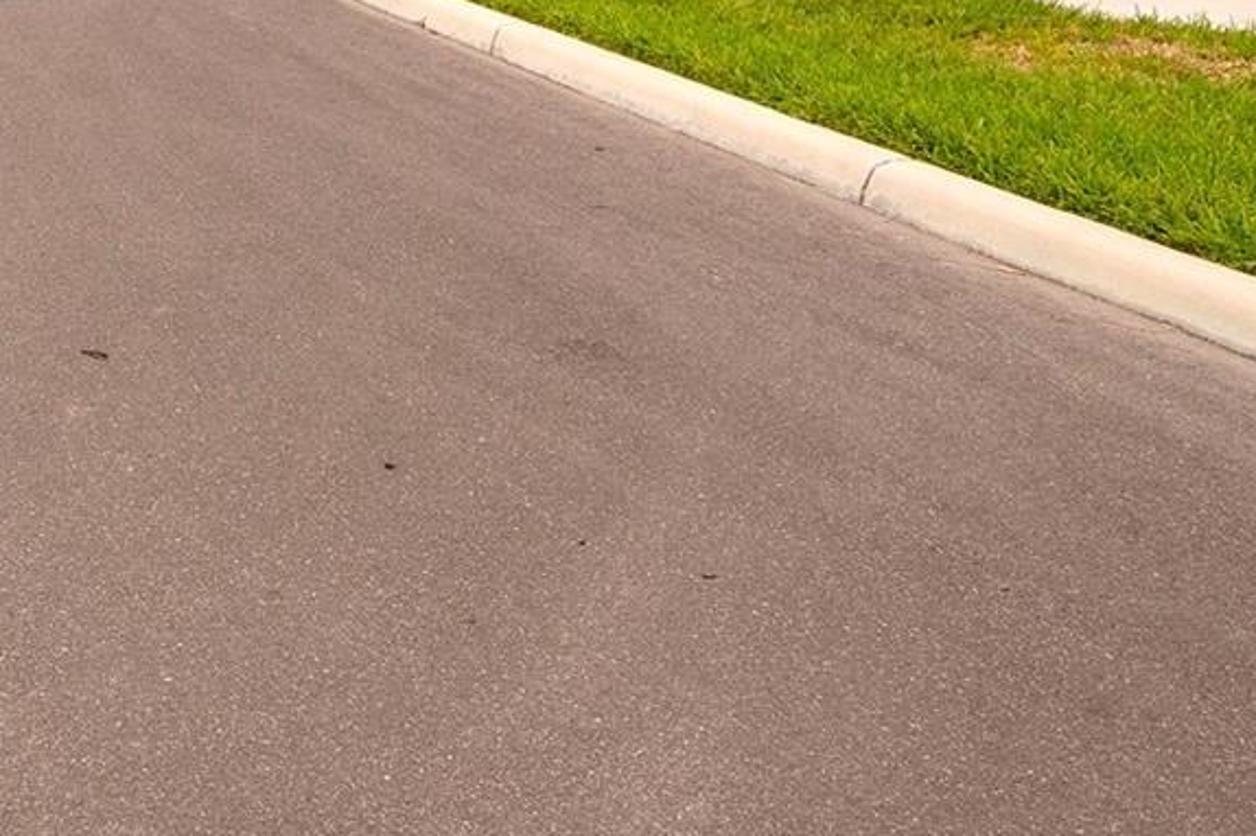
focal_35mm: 54
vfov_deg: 22.8
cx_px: -18
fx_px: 1897
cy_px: -169
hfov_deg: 33.4
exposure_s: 1/500
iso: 200
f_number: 8
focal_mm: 13
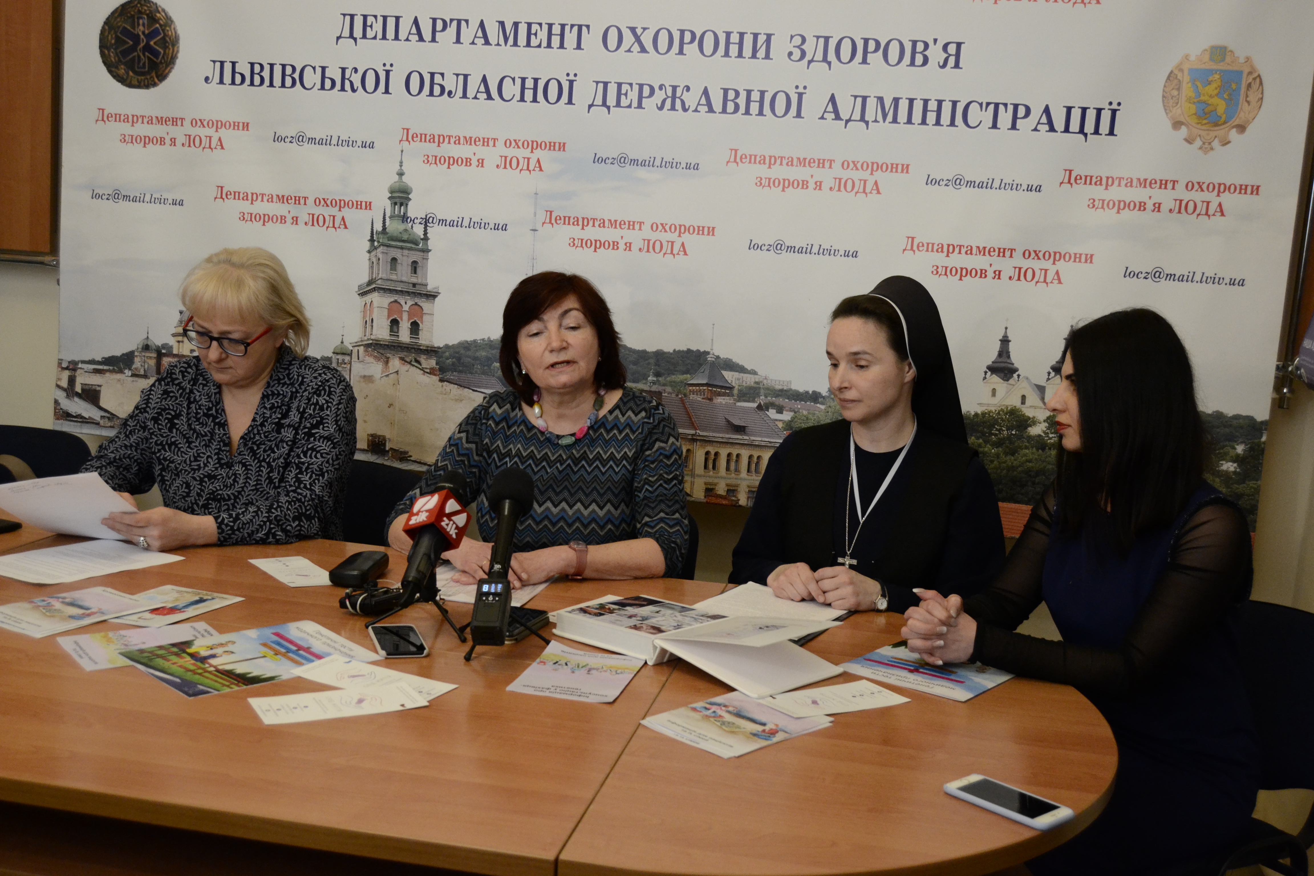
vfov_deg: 34.2
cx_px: 657
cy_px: 438
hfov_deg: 49.6
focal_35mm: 39
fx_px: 1423
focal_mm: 26
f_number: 5
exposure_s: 1/40
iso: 1600
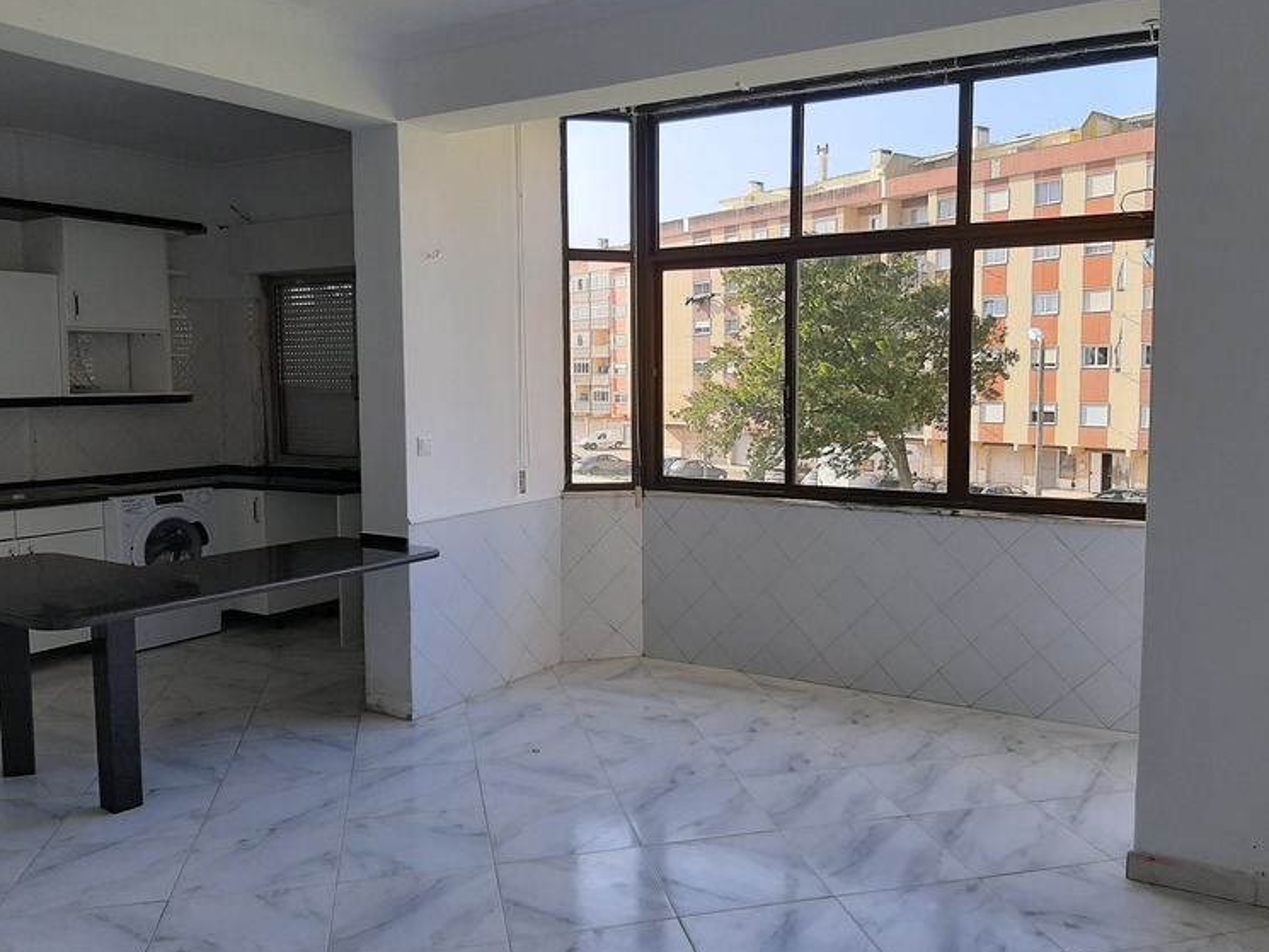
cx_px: 678
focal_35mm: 29
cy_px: 463
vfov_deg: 48.2
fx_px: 1063
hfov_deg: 61.6
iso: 40
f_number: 1.7
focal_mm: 3.93
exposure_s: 1/382
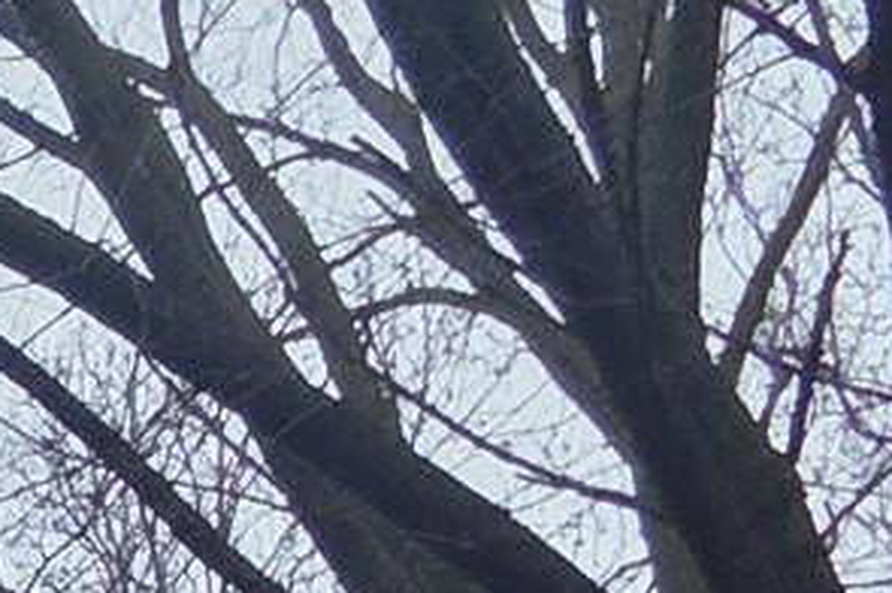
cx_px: -1757
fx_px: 2327
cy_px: 1958
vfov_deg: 9.7
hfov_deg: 11.6
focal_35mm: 94
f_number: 2.2
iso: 50
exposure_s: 1/890
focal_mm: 2.2
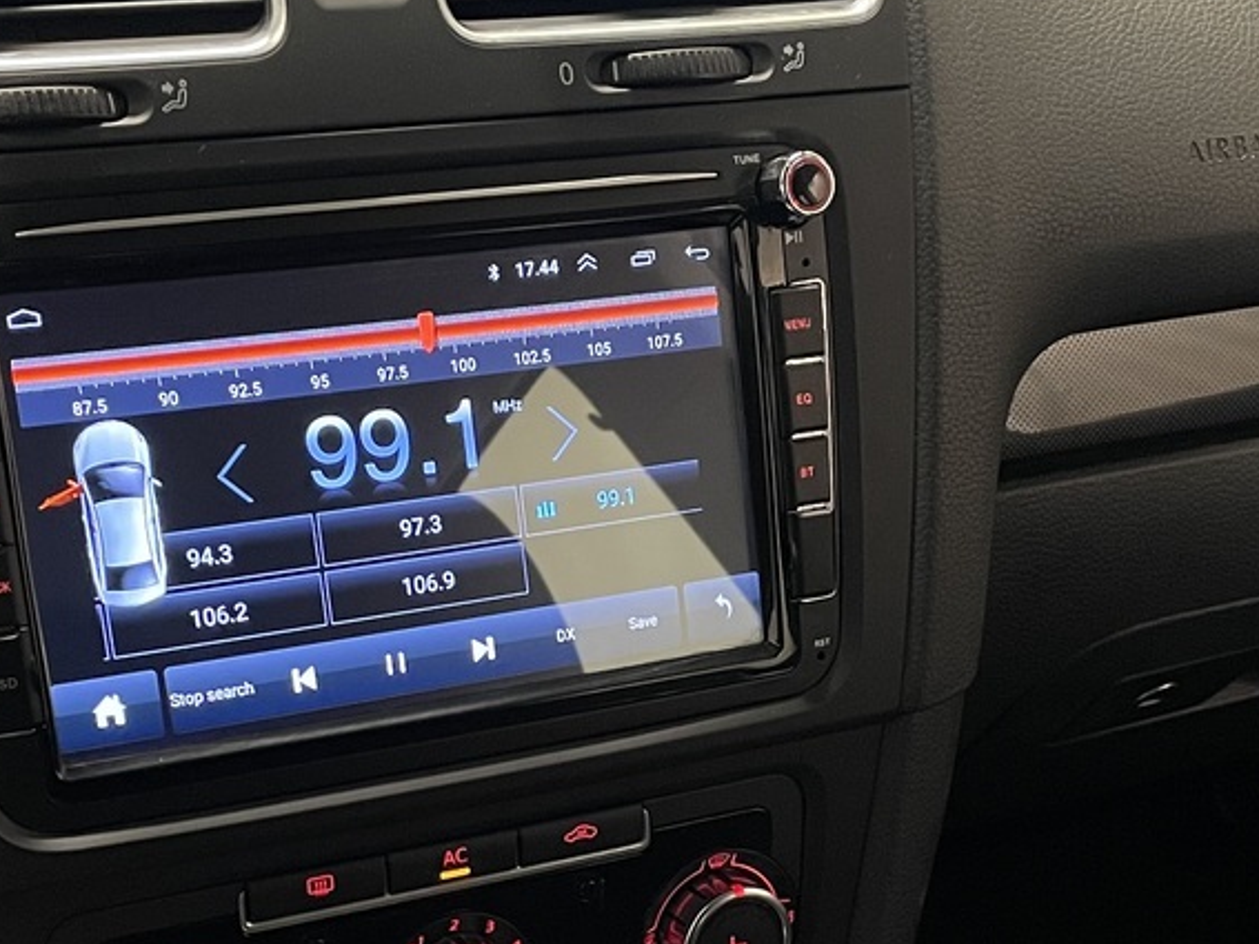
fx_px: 2400
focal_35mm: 66
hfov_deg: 29.4
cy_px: 882
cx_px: 535
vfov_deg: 21.7
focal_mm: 4.2
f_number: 1.6
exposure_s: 1/60
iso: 320
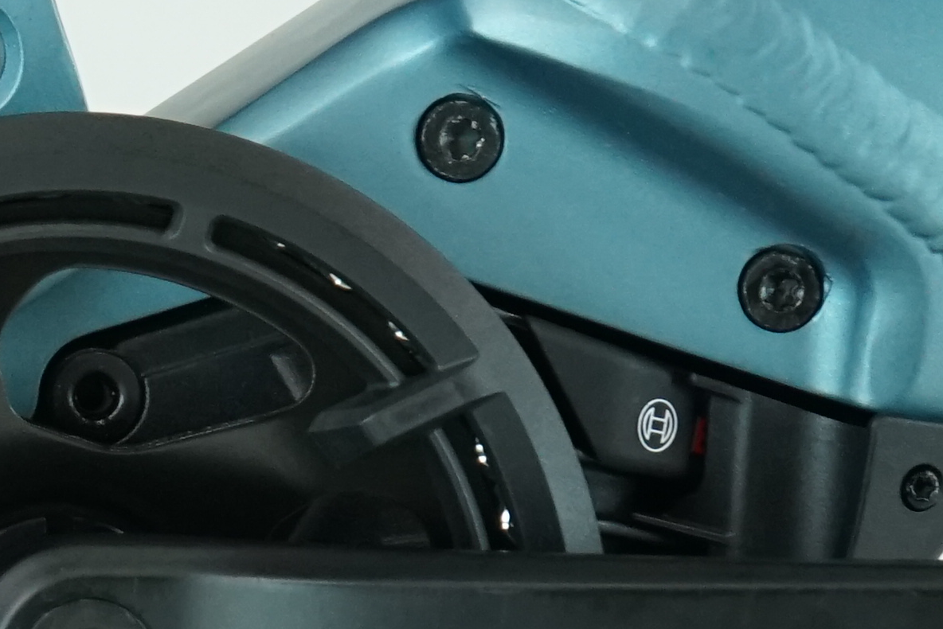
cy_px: 681
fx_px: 8096
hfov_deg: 6.4
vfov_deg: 4.4
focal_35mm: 309
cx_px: -1023
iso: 1600
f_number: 5.6
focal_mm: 61
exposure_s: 1/200
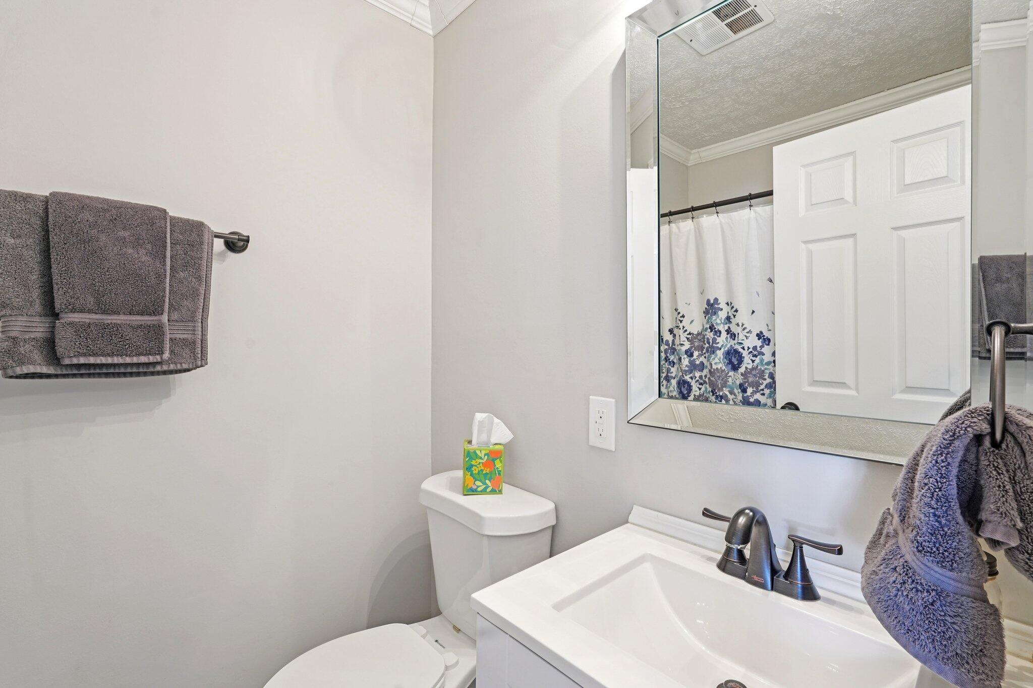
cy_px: 344
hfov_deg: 96.7
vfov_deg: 73.7
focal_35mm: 16
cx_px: 516
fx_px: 459
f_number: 8
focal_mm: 16
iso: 400
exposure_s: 1/8
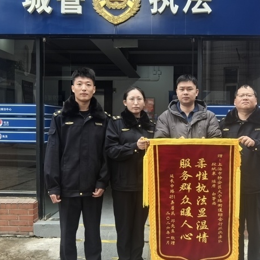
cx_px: 160
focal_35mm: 38
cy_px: 127
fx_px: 323
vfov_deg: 43.9
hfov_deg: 43.6
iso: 64
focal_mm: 1.95
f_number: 2.2
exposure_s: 1/100
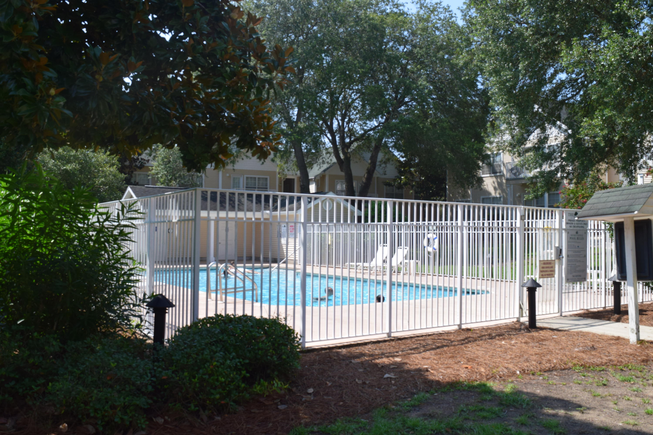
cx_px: 326
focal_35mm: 33
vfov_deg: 40.0
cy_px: 218
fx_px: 599
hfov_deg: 57.2
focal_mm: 22
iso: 400
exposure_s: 1/400
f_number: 11
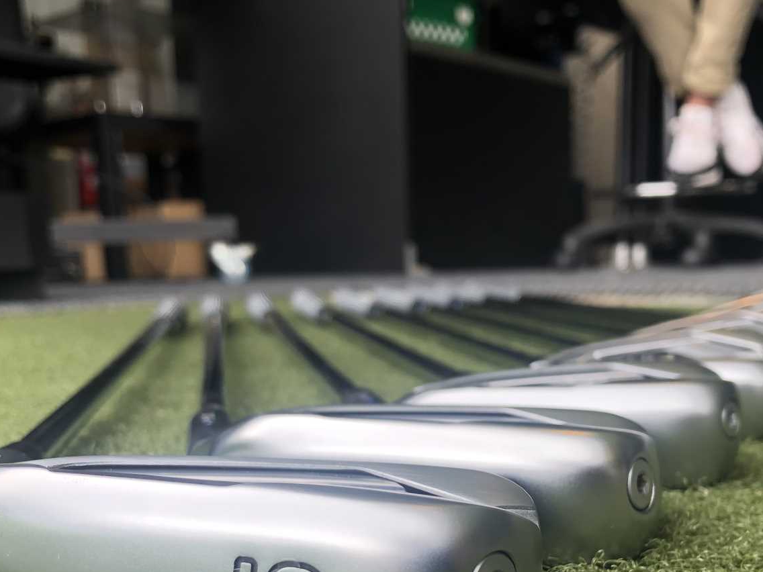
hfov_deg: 41.0
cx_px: 458
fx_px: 1014
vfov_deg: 30.7
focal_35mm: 46
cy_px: 459
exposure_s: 1/147
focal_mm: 3.99
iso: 20
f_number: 1.8
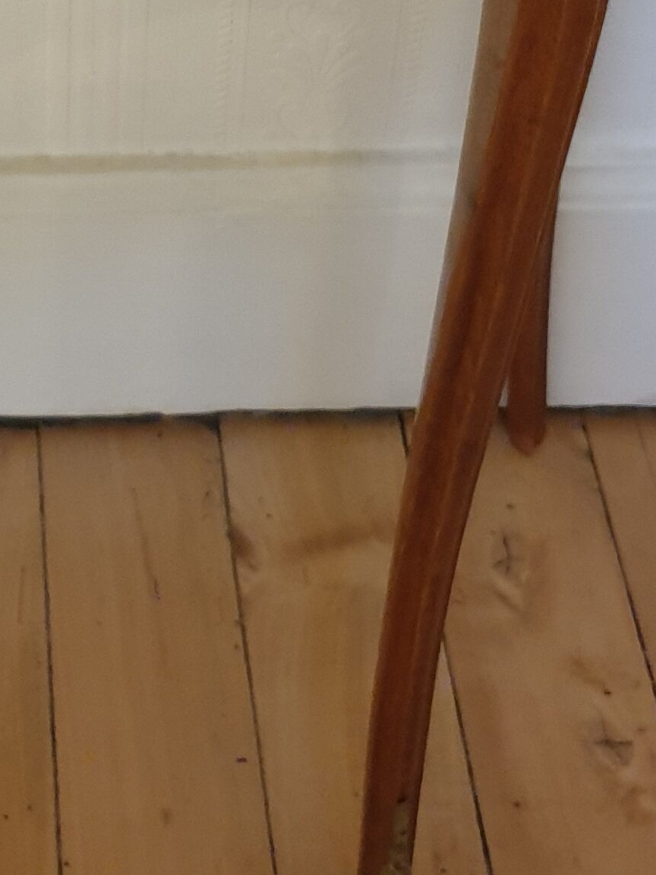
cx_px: 7
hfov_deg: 15.9
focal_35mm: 91
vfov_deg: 19.8
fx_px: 2299
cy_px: -268
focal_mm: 4.3
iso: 250
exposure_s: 1/17
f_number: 1.5
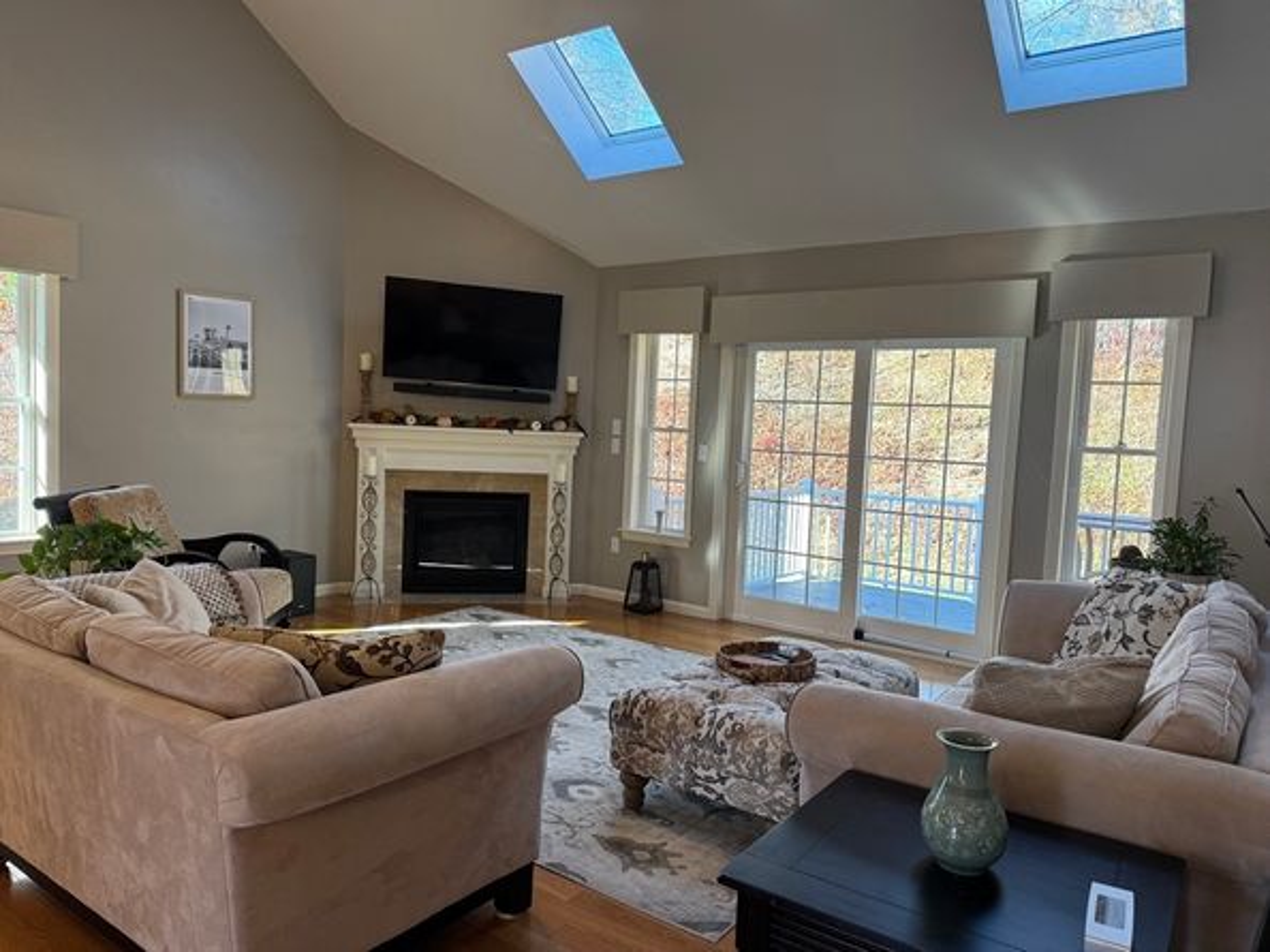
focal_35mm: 24
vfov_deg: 56.8
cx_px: 635
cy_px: 476
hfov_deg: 71.6
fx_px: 880
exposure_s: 1/120
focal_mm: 6.76
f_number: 1.78
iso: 125
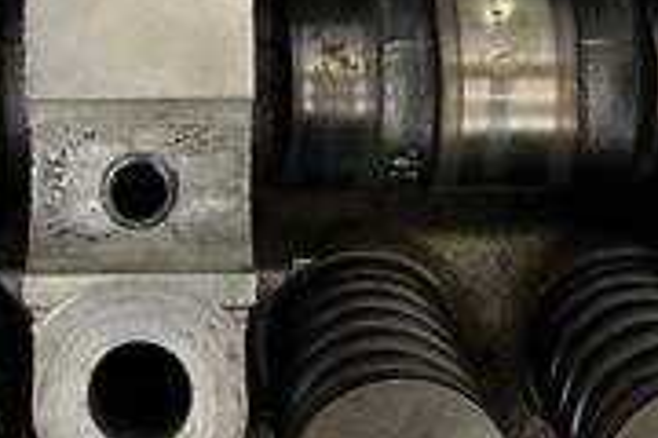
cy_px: -22
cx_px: 164
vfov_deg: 14.0
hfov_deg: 21.1
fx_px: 1755
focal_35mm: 96
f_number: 1.6
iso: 40
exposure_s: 1/209
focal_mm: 5.1
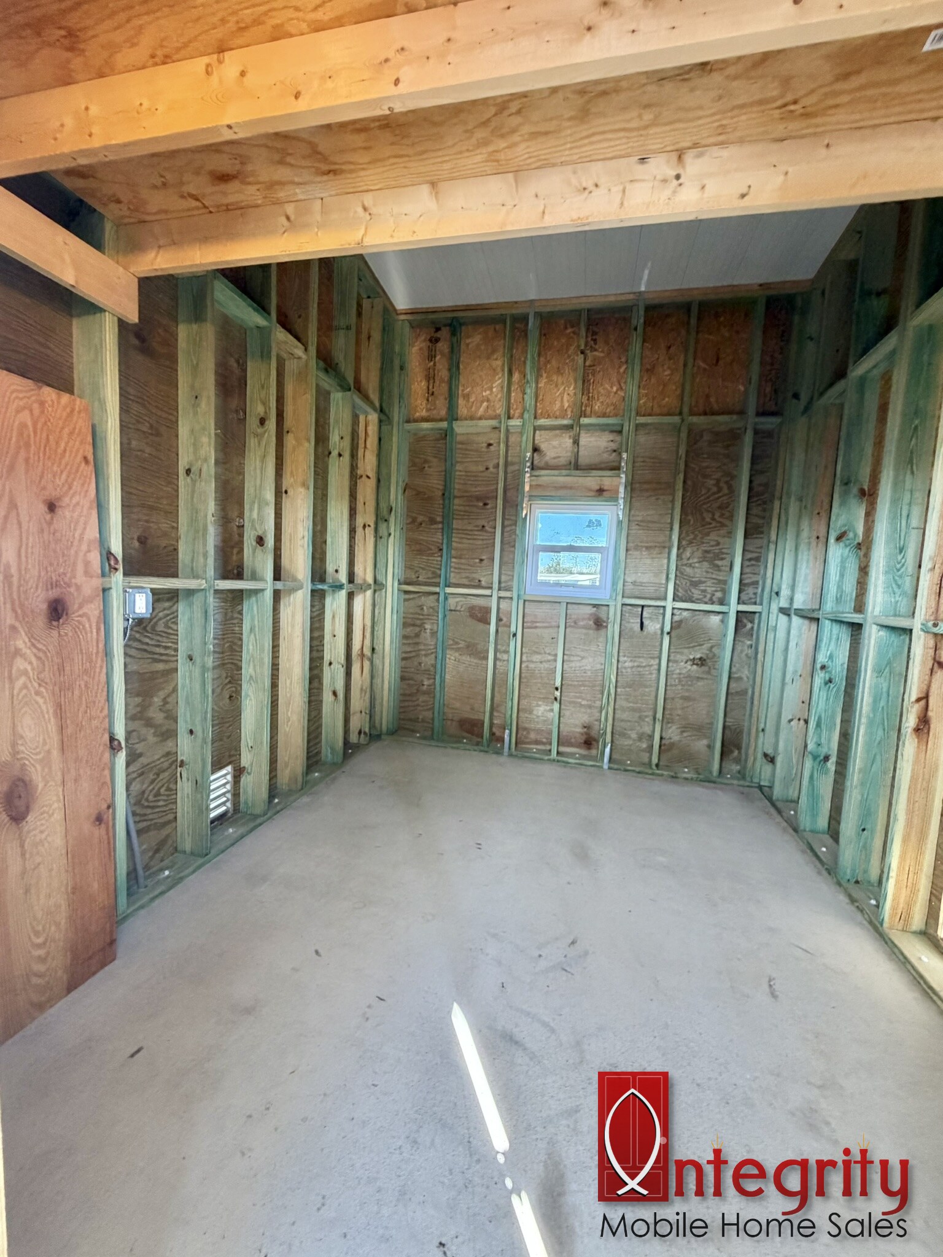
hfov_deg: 85.7
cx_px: 472
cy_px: 628
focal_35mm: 14
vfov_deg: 102.1
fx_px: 509
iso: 320
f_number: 2.2
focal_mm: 2.22
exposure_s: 1/105
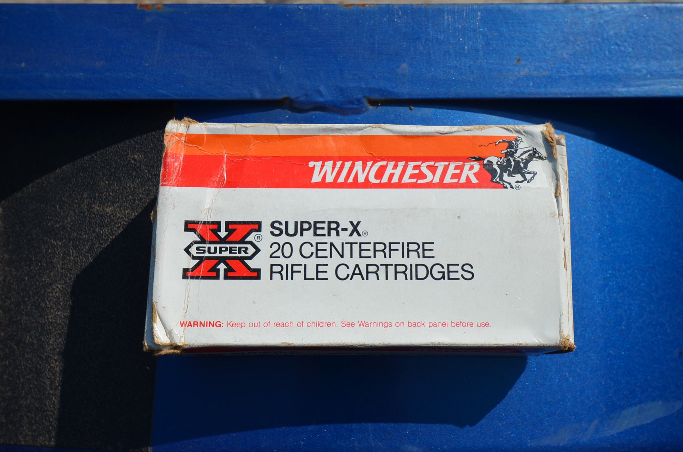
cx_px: 342
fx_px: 682
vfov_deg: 36.7
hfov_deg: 53.2
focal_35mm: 36
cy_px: 226
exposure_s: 1/320
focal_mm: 24
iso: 100
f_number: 9
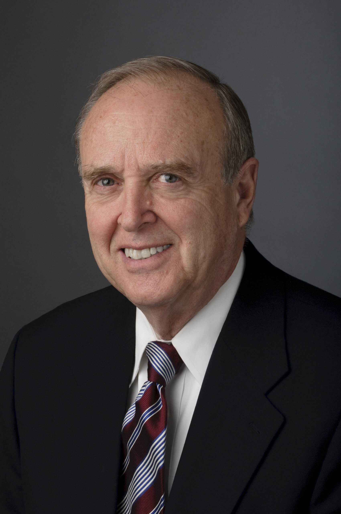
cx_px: 170
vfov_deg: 14.0
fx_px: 2094
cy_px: 257
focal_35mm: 147
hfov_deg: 9.3
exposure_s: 1/250
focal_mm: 98
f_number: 18
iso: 200
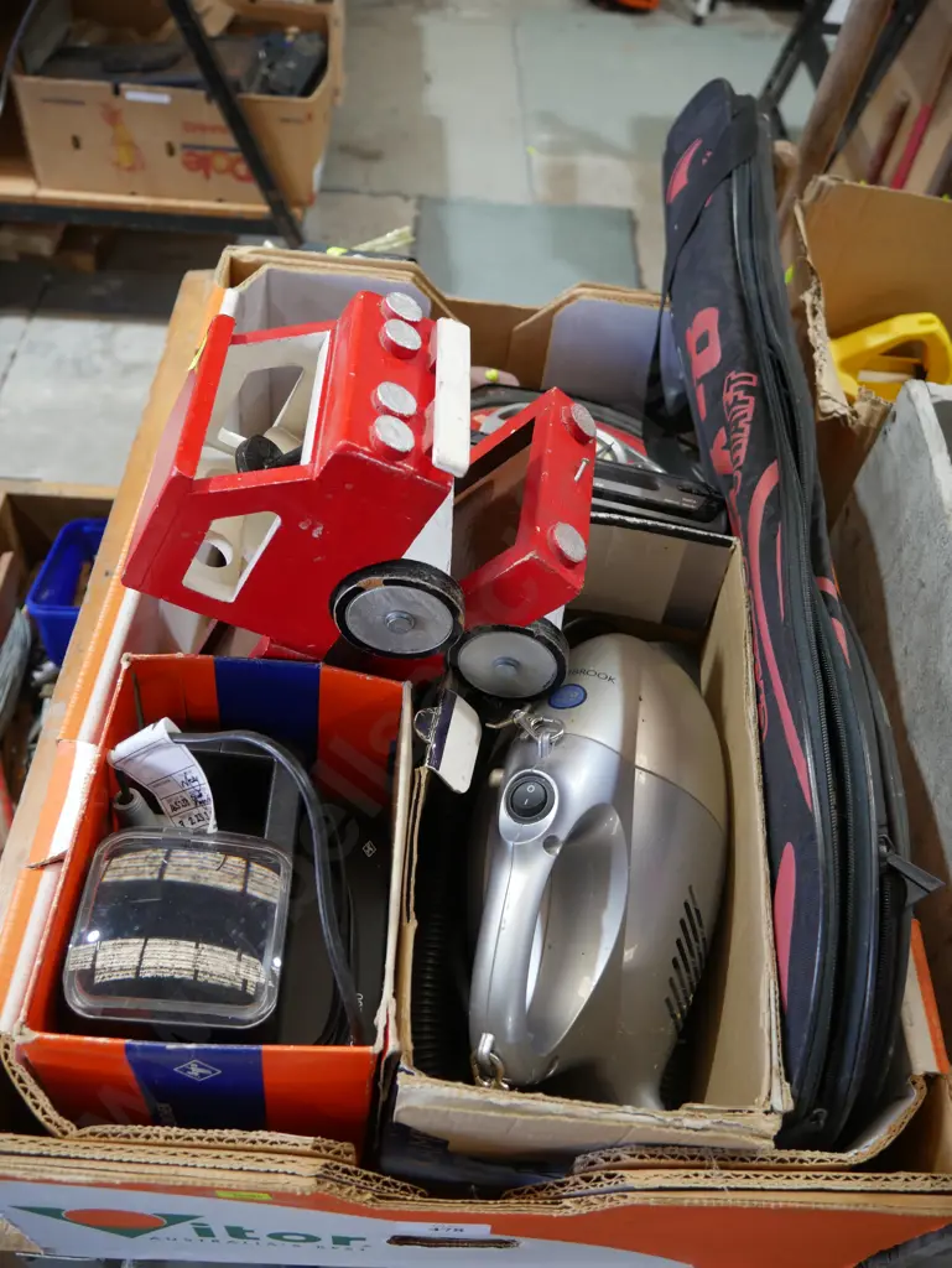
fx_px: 1026
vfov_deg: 63.4
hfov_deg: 49.8
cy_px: 634
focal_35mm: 28
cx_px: 476
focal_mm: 14
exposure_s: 1/60
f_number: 3.5
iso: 400
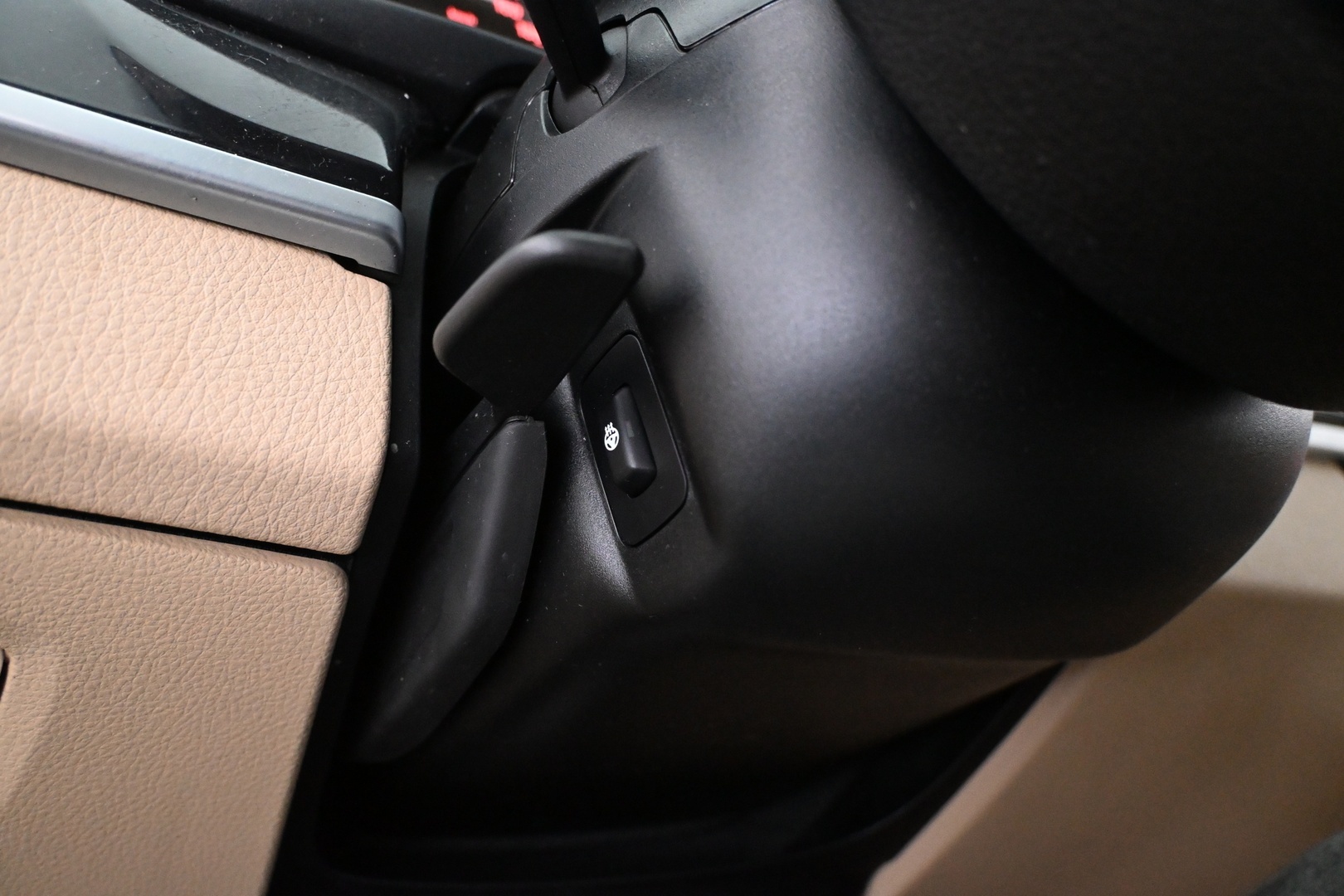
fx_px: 1120
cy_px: 448
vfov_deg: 43.6
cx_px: 672
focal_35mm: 30
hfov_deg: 61.9
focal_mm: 20
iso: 6400
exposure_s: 1/30
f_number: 3.8
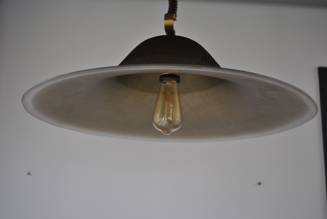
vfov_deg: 34.3
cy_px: 110
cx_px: 164
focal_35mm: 39
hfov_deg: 49.5
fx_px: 355
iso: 200
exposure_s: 1/60
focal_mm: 26
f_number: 4.2
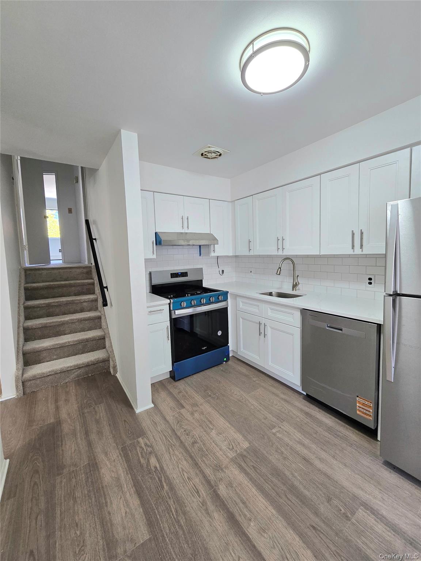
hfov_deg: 89.9
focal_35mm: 13
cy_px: 280
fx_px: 211
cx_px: 210
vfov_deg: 106.2
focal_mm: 2.2
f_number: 2.2
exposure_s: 1/60.2
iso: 125
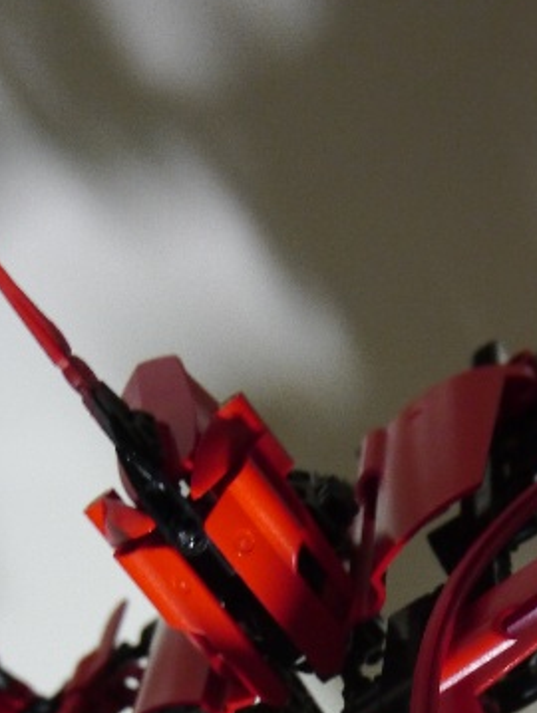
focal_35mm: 87
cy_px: 887
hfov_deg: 16.9
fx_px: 1796
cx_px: 384
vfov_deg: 20.8
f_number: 4.1
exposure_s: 1/8
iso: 800
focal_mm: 17
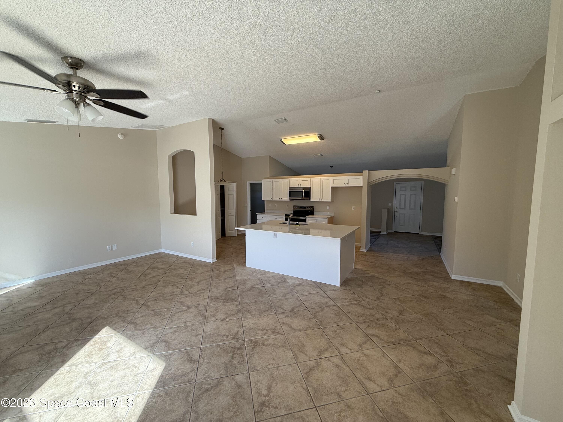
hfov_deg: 102.1
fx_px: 228
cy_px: 211
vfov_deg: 85.7
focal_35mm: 14
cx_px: 282
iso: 50
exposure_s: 1/120
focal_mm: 2.22
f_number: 2.2
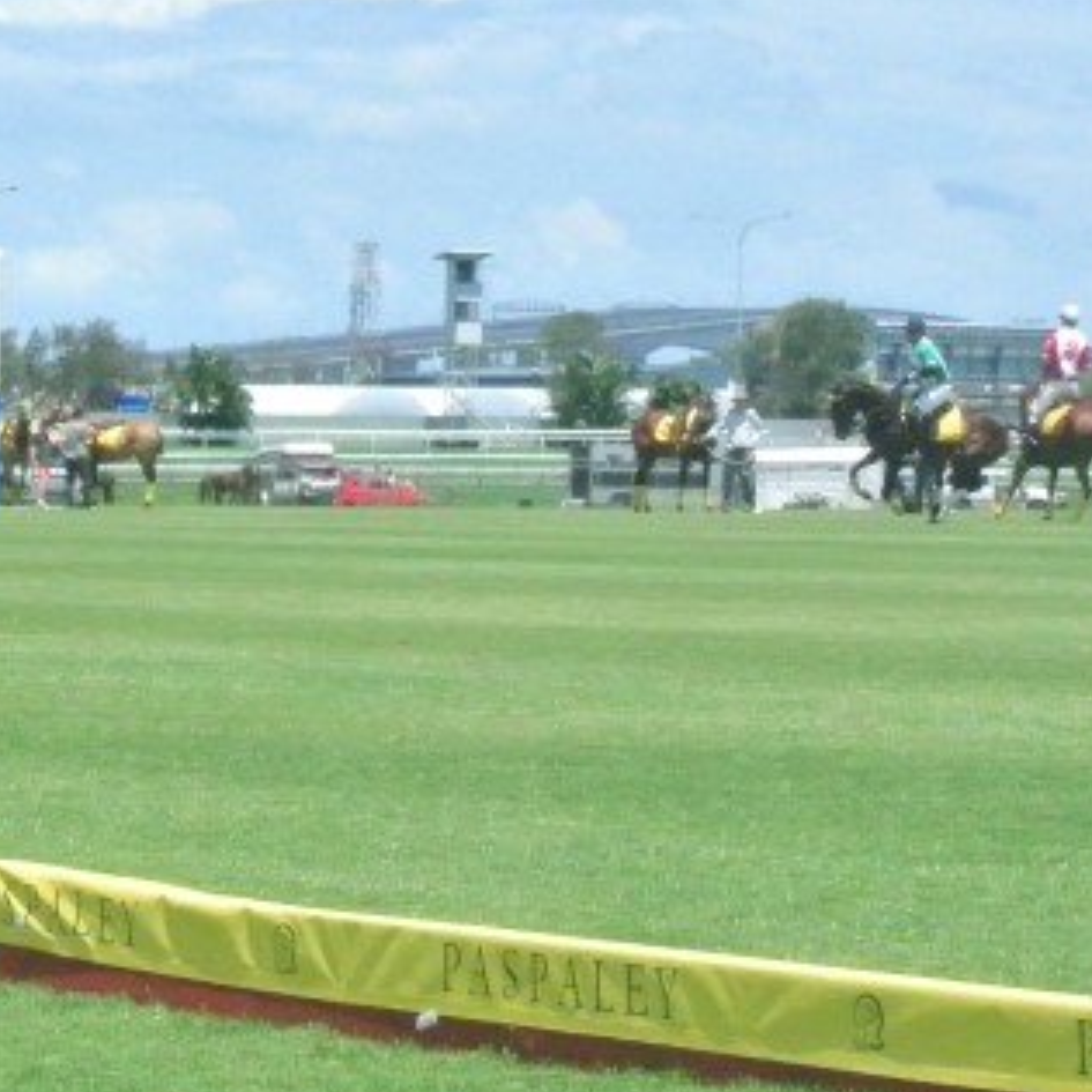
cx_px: 149
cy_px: 418
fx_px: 7816
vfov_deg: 8.0
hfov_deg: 8.0
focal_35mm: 219
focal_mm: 30
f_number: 13
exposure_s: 1/2500
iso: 3200
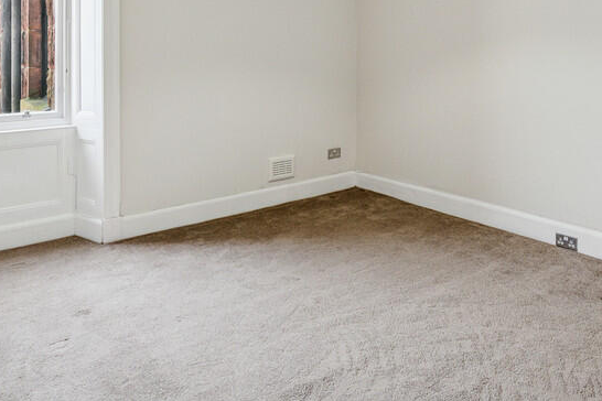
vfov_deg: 40.3
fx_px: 502
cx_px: 347
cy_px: 39
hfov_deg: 61.6
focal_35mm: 30
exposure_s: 1/100
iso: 2000
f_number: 8
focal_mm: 16
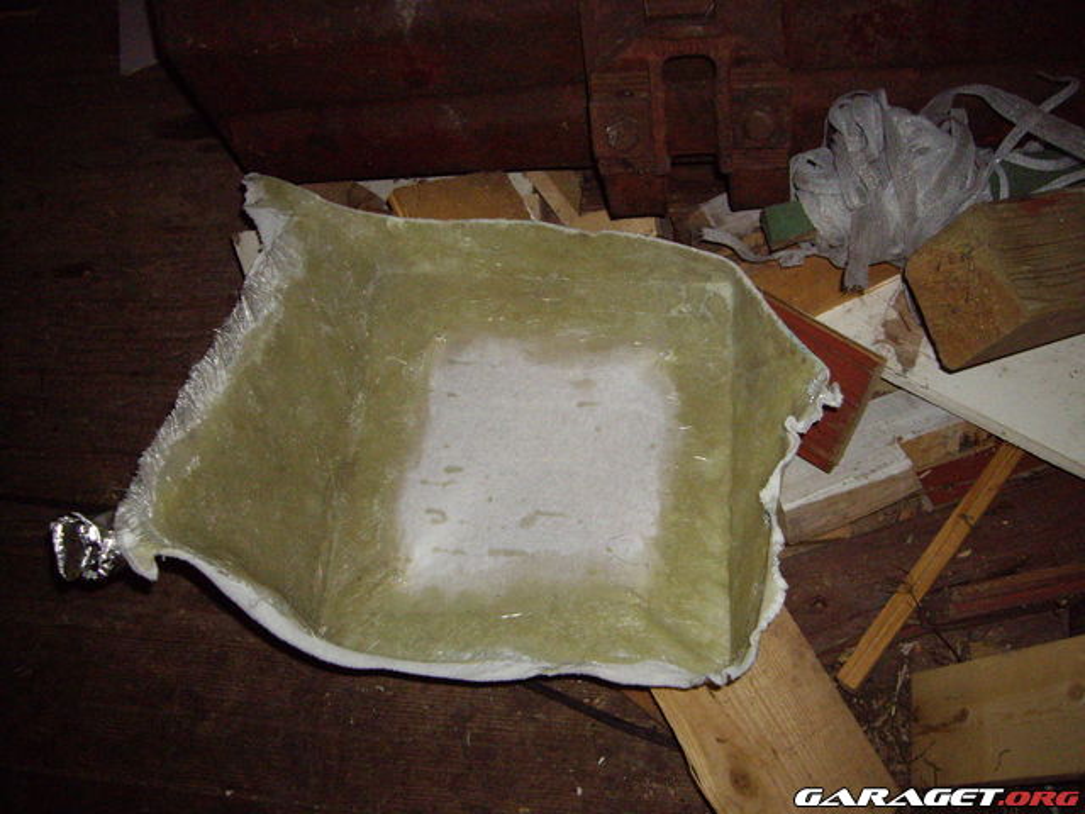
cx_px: 542
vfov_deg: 37.7
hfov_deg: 49.0
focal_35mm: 38
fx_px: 1191
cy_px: 407
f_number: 2.7
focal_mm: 6.2
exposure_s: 1/40
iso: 400
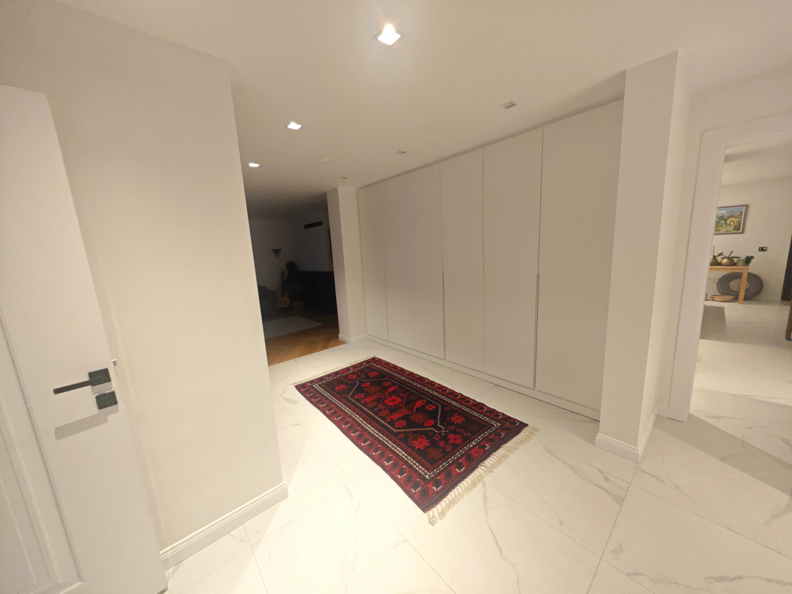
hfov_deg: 110.5
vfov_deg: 94.5
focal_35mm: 12
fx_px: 275
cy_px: 297
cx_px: 396
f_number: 1.8
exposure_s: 1/33.3
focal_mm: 2.03
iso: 400
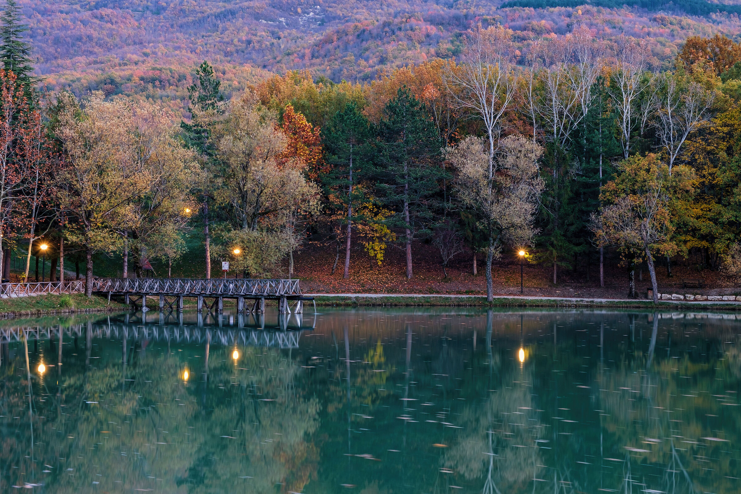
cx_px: 370
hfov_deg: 33.9
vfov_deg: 23.0
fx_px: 1214
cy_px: 247
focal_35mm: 59
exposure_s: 12
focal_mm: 39
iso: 80
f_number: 13
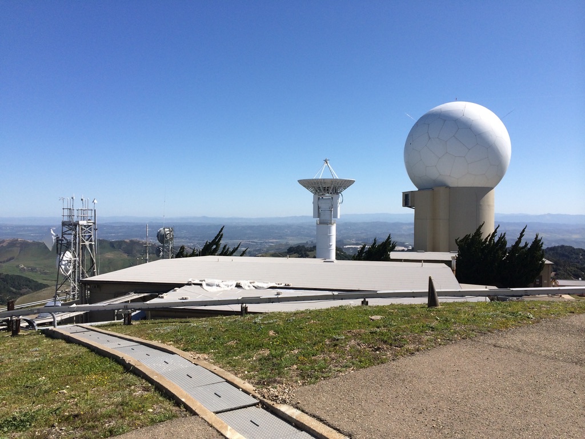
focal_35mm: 30
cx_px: 292
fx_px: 507
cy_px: 220
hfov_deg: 60.0
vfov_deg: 46.8
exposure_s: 1/2933
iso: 40
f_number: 2.2
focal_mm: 4.12
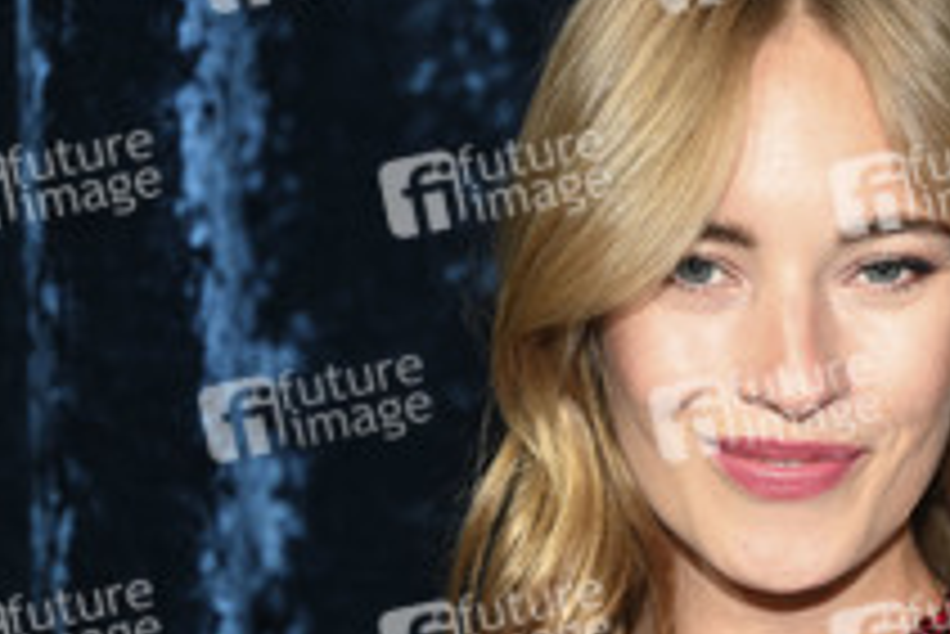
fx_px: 4225
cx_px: 826
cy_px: 522
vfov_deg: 8.6
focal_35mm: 160
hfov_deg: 12.7
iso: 400
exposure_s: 1/125
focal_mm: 75
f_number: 2.8
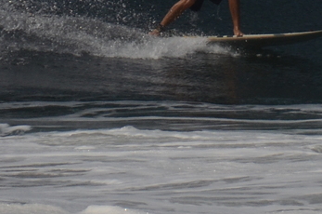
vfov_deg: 1.0
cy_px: -176
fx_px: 12365
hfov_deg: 1.5
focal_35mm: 1385
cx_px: 579
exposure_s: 1/5000
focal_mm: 200
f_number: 9
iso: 400
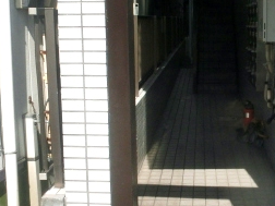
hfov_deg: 30.8
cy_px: 85
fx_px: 485
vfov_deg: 24.0
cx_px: 226
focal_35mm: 61
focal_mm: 4.24
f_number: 7.9
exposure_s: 1/400
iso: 80
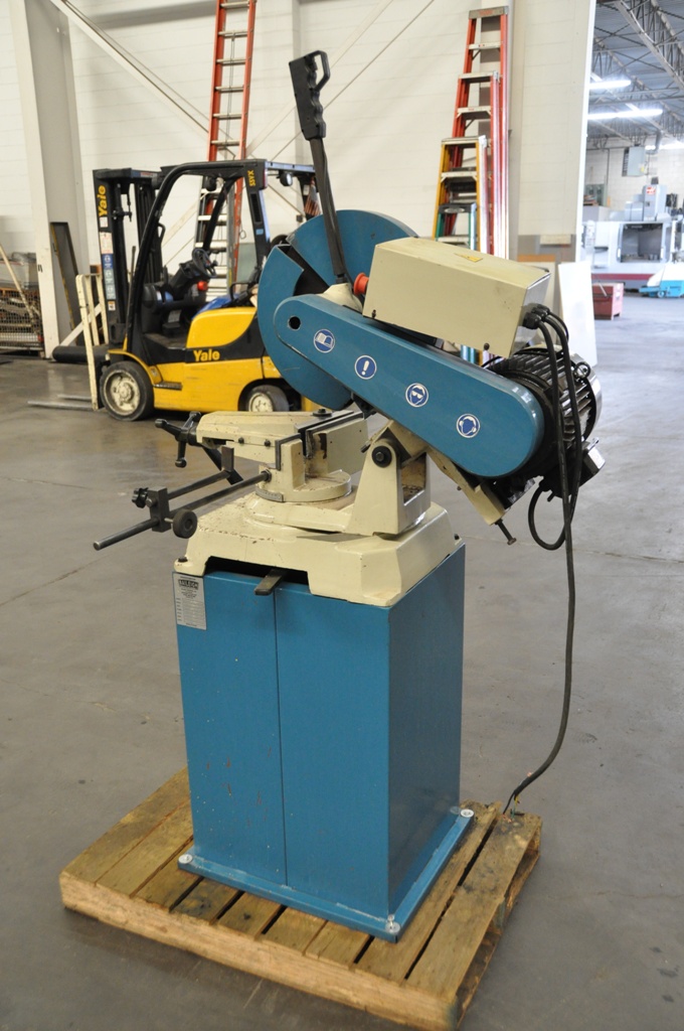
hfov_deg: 39.9
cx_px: 342
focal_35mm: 33
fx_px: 943
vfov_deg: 57.3
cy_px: 516
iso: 1600
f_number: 3.8
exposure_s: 1/30
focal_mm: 22
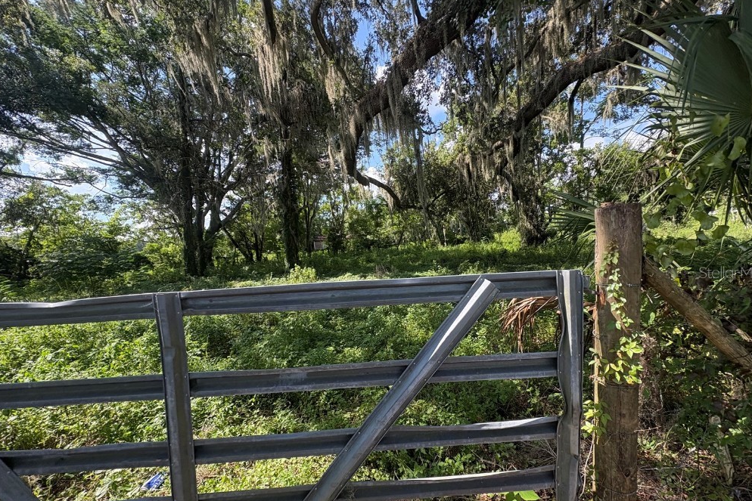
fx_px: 313
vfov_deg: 77.2
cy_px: 272
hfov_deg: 100.4
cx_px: 383
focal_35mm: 15
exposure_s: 1/335
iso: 64
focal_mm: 2.22
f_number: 2.2
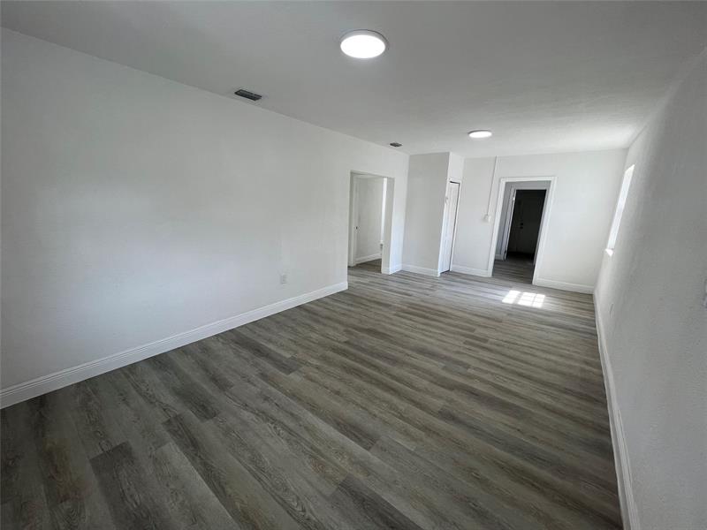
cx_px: 354
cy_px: 265
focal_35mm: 13
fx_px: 266
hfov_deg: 106.2
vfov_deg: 89.9
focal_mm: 1.57
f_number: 1.8
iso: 32
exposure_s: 1/99
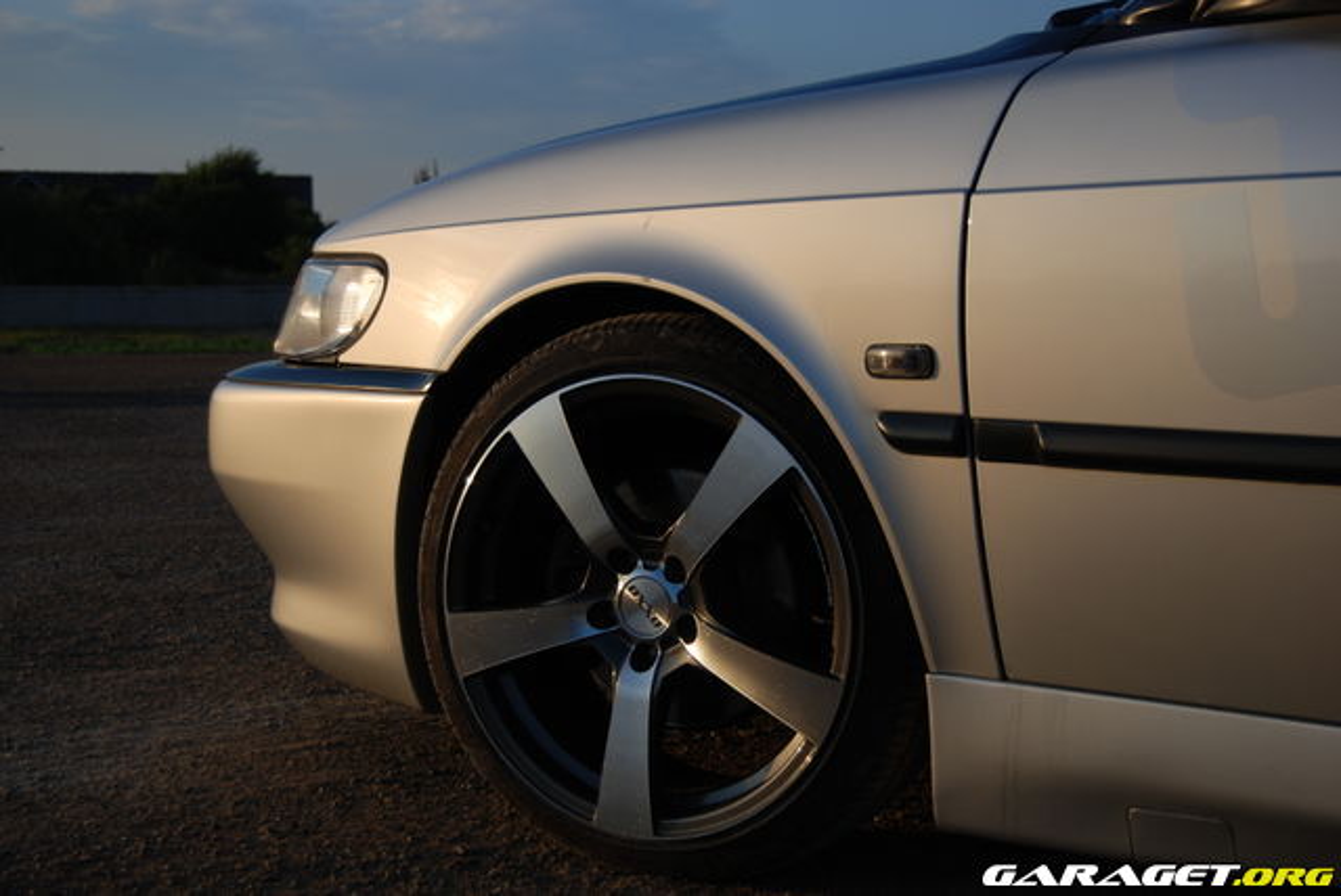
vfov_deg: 23.8
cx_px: 670
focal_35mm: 57
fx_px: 2125
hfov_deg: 35.0
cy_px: 448
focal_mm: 38
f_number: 4.8
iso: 100
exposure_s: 1/500
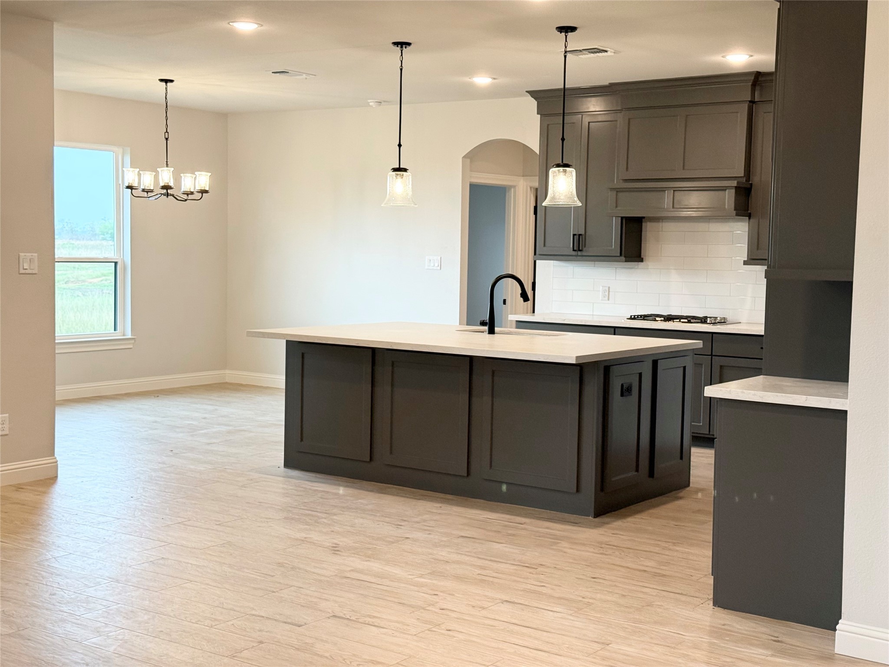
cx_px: 444
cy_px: 334
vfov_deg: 30.3
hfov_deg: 39.7
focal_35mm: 48
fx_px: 1233
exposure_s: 1/120
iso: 125
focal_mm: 6.76
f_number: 1.78
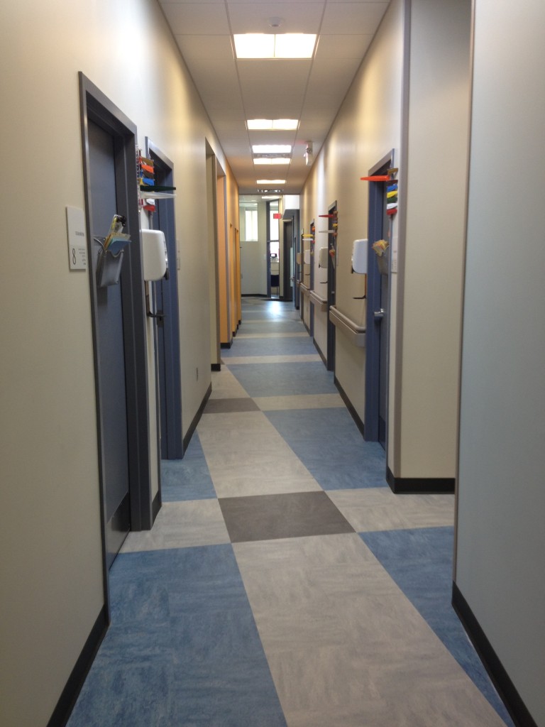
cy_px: 364
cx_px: 272
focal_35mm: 35
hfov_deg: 40.7
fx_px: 735
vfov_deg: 52.6
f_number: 2.4
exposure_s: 1/24
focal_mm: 4.28
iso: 64
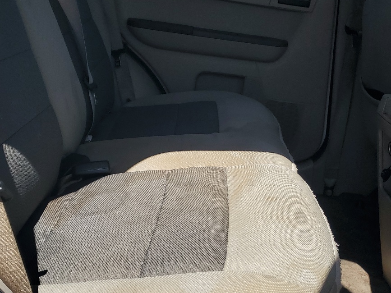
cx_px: 202
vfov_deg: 30.2
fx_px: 542
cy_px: 135
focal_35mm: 48
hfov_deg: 39.7
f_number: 1.5
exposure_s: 1/2500
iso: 50
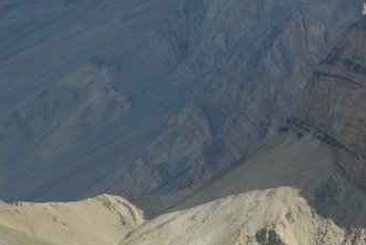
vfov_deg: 2.7
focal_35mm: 508
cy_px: 161
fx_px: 5170
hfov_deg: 4.1
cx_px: 301
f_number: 6.3
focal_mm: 155
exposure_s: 1/640
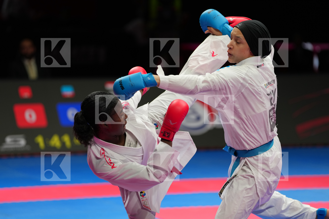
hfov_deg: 11.7
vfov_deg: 7.8
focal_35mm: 175
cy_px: 110
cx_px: 164
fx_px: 1599
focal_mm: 175
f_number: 2.8
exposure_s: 1/1000
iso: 640
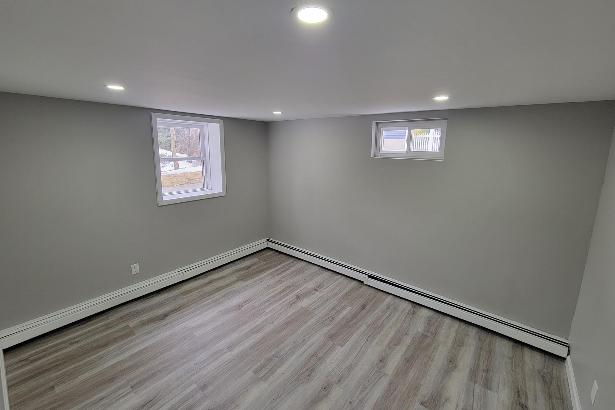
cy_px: 192
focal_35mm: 14
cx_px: 311
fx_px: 239
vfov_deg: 81.1
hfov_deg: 104.2
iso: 100
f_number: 2.2
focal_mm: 2.2
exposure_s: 1/60
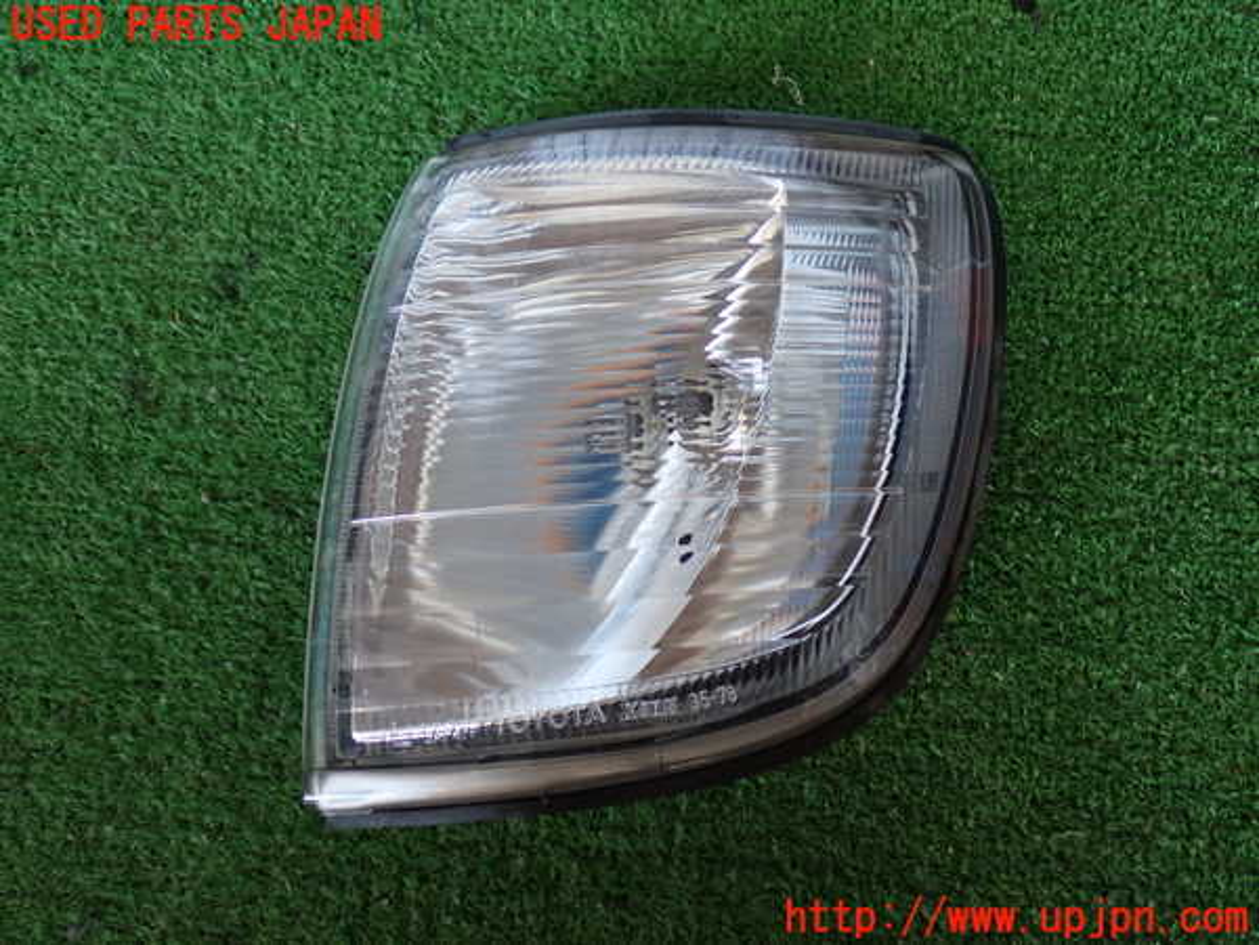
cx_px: 630
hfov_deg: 51.4
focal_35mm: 36
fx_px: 1309
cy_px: 472
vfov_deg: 39.7
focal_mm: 6.37
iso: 200
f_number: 2.5
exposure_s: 1/50
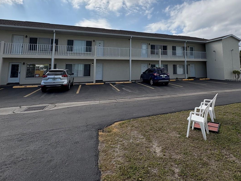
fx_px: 146
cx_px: 146
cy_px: 51
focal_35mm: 21
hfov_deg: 78.0
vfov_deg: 60.8
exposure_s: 1/3390
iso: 50
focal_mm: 2.22
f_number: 2.2
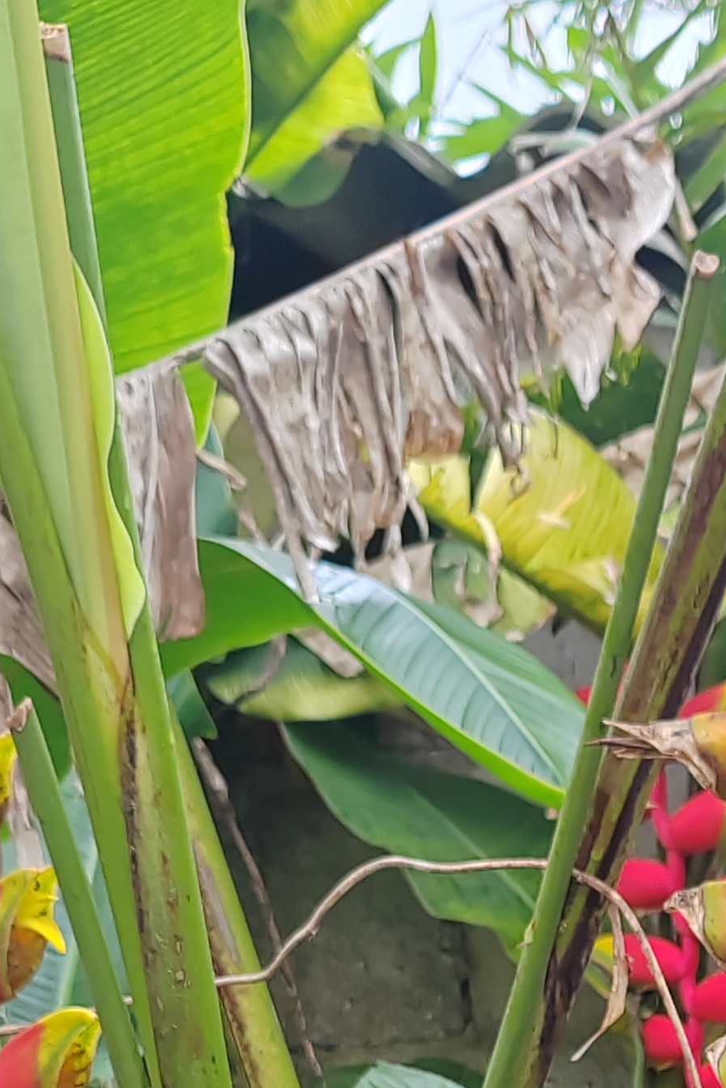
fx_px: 2600
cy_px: 1394
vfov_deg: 21.5
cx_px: 780
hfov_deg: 15.5
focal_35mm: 86
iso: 100
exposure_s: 1/230
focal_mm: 5.52
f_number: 1.9
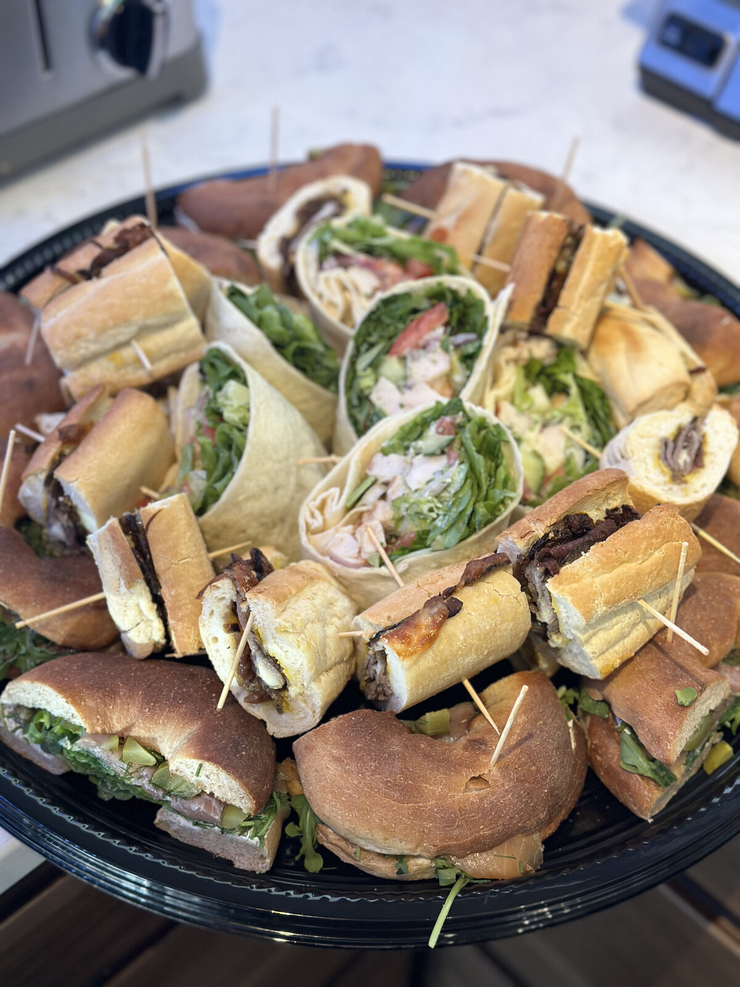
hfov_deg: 30.3
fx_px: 1368
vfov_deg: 39.7
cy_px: 494
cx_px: 370
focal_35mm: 48
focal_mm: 6.86
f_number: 1.78
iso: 160
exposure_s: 1/60
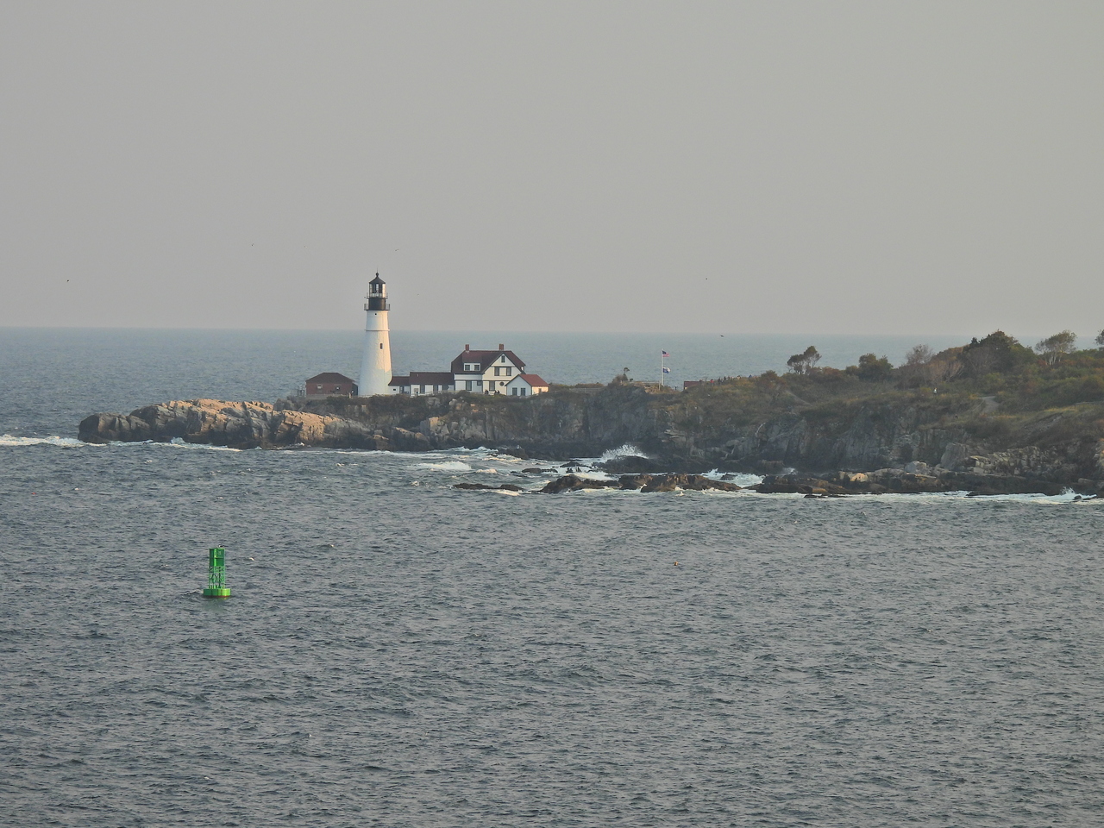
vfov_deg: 7.4
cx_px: 552
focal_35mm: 200
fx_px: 6379
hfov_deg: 9.9
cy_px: 414
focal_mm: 35.7
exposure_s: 1/500
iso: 100
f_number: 4.5
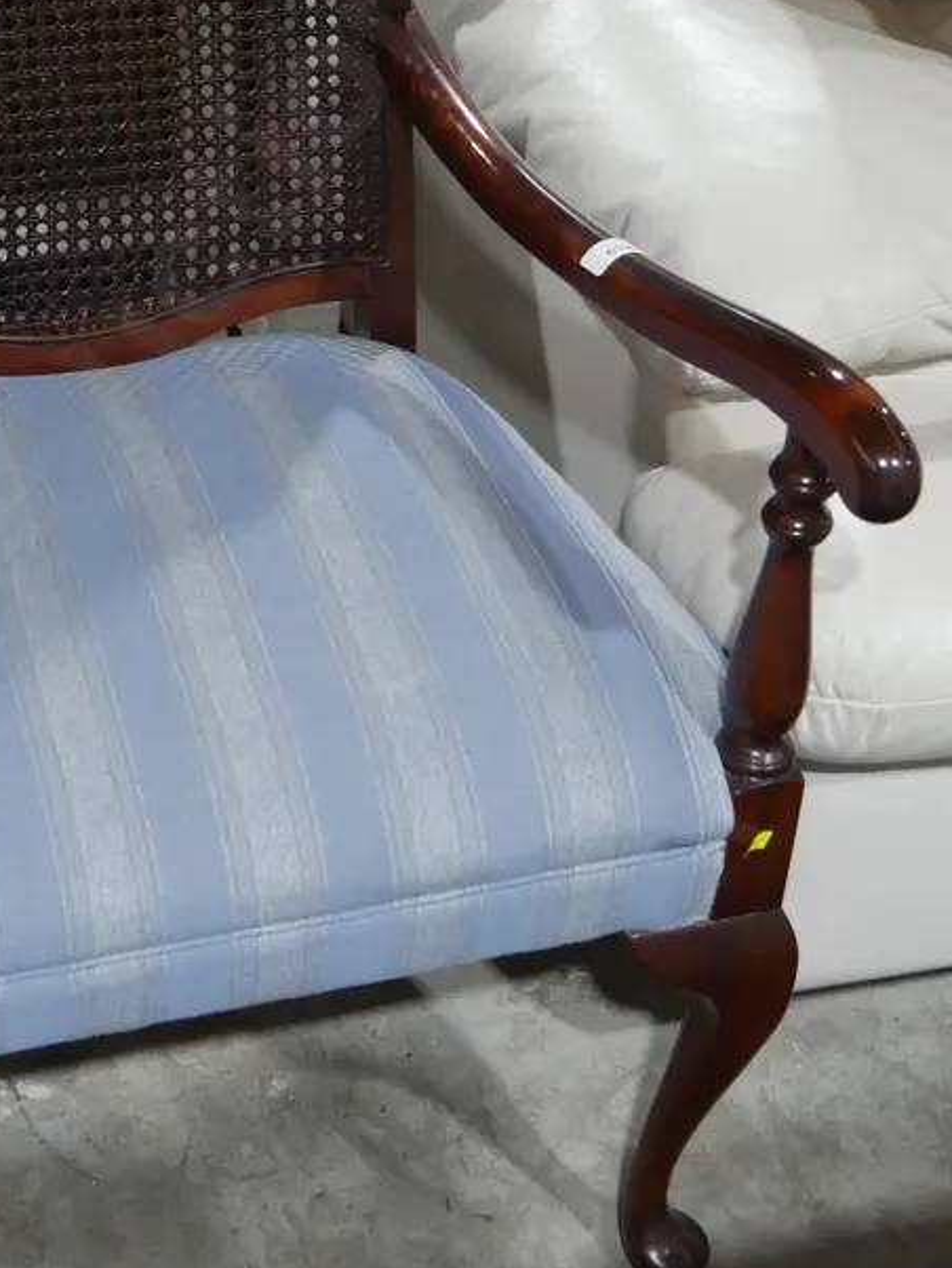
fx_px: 2492
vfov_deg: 28.2
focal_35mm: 68
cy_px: 343
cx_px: 144
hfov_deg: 21.3
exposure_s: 1/60
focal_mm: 20
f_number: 4.4
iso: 640
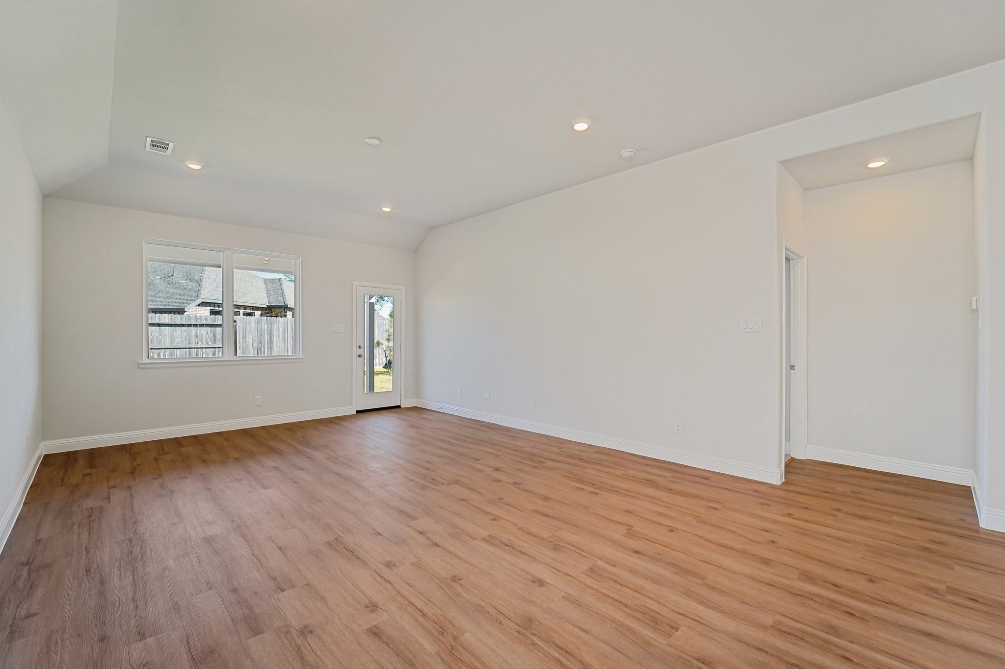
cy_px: 334
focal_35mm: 14
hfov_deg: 104.3
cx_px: 502
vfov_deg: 81.1
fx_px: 391
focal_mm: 14
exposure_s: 1/50
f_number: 8
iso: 500
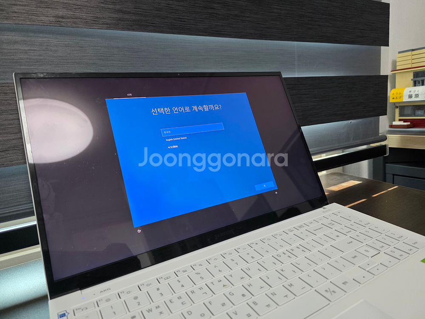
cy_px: 160
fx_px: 282
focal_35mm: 23
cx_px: 212
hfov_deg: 73.9
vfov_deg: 58.9
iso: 320
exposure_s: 1/120
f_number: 1.7
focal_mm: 6.3
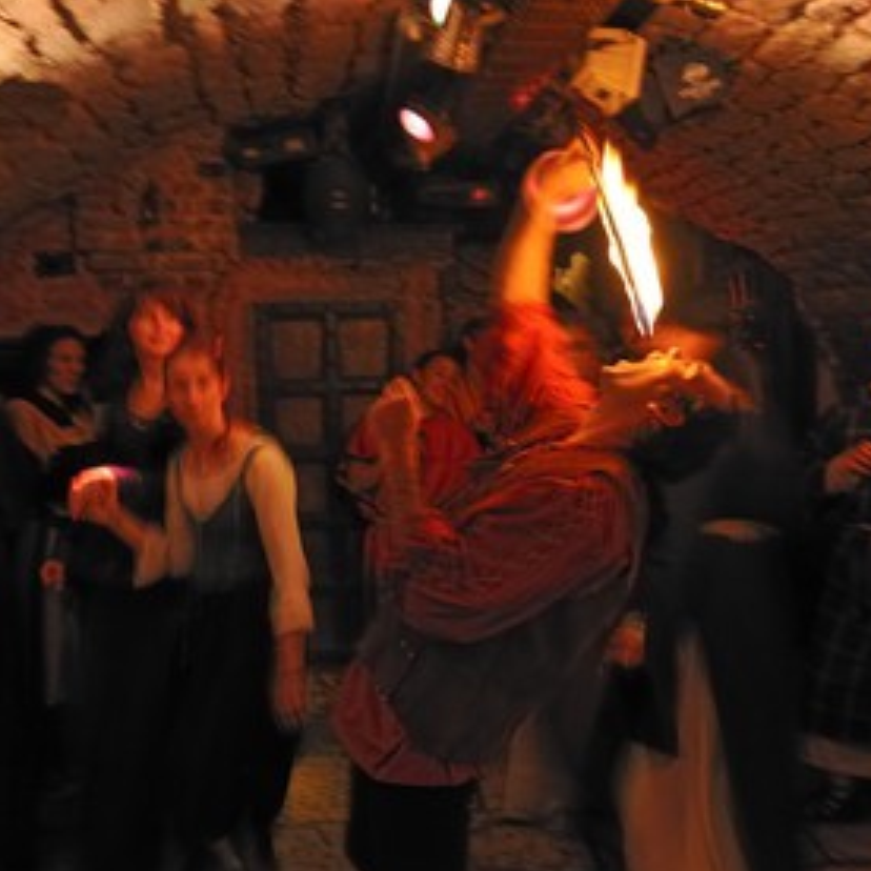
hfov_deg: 52.2
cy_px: 439
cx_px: 357
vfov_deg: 52.5
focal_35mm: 31
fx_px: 882
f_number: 6.3
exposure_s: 1/4
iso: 800
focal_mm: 24
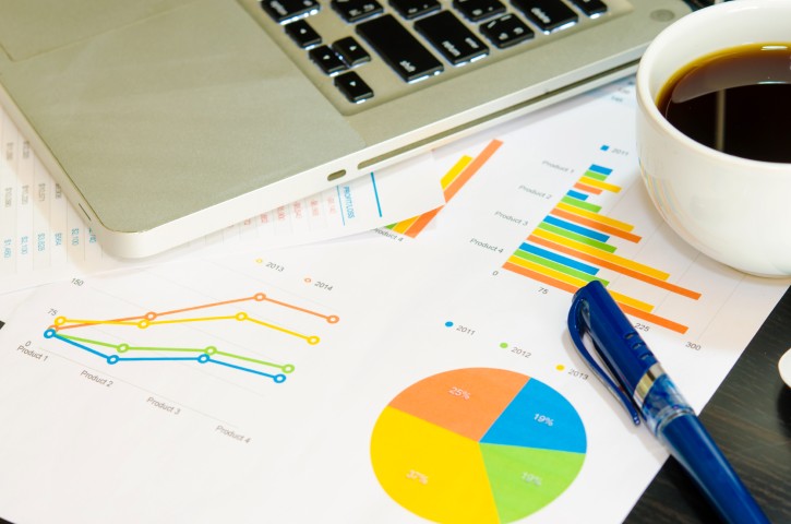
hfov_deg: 22.7
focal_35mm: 90
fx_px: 1973
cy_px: 262
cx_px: 396
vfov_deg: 15.1
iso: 100
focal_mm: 60
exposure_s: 1/1.67
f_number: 6.3
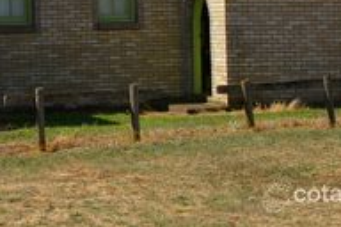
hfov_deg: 19.2
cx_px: -12
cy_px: -47
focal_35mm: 103
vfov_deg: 12.9
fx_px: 976
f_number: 9.5
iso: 400
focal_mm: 28
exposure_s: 1/750
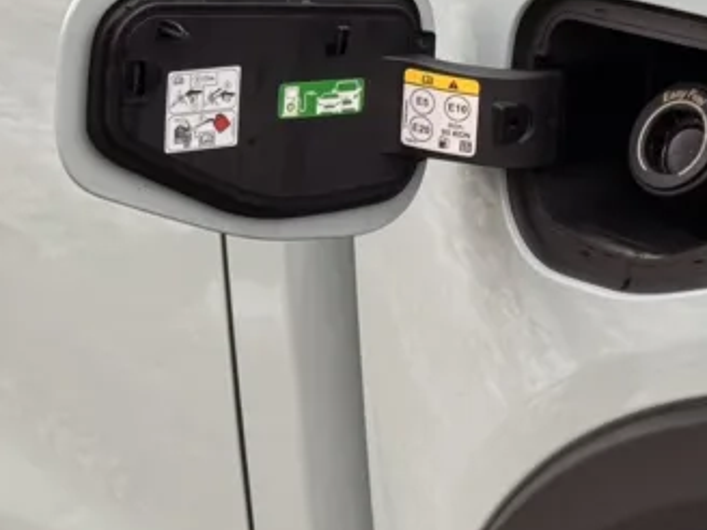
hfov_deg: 12.5
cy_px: 321
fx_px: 3064
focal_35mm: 150
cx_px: 1095
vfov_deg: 9.9
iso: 64
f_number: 1.78
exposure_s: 1/407
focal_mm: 6.76
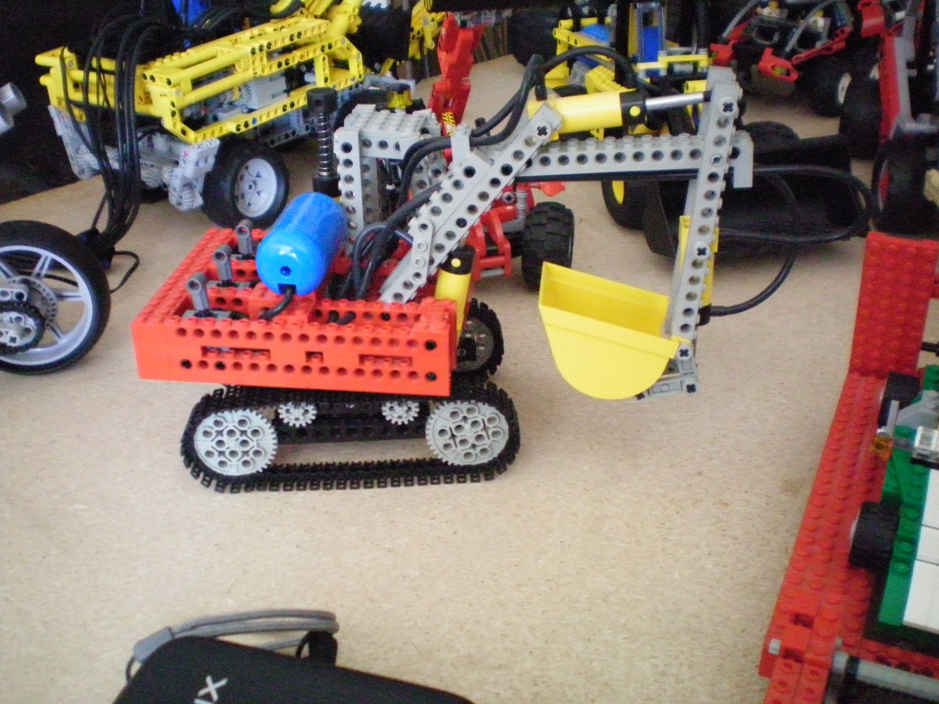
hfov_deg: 49.0
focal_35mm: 38
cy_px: 352
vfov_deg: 37.7
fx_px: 1031
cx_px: 470
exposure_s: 1/50
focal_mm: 6.3
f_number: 3.1
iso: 800
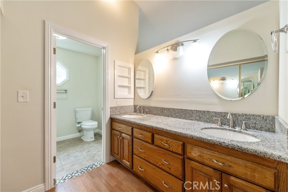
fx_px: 112
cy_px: 96
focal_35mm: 14
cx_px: 144
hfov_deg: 104.3
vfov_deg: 81.1
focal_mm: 14
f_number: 2.8
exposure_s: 1/125
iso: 800
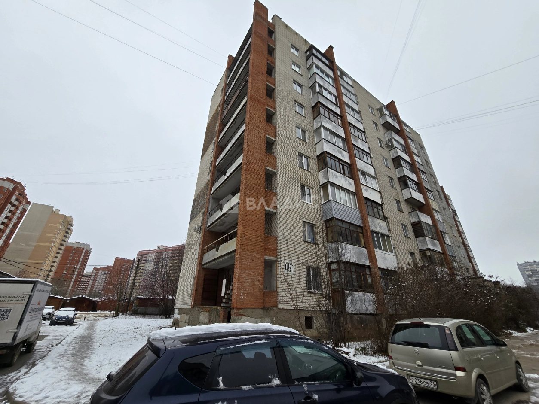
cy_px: 202
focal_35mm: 13
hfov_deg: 106.2
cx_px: 270
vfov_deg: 89.9
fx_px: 202
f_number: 2.2
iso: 50
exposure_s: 1/170
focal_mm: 2.2
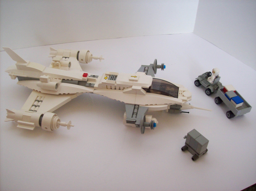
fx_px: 266
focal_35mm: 36
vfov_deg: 39.6
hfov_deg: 51.4
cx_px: 128
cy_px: 96
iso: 160
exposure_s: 1/10.9
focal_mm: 6
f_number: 2.7
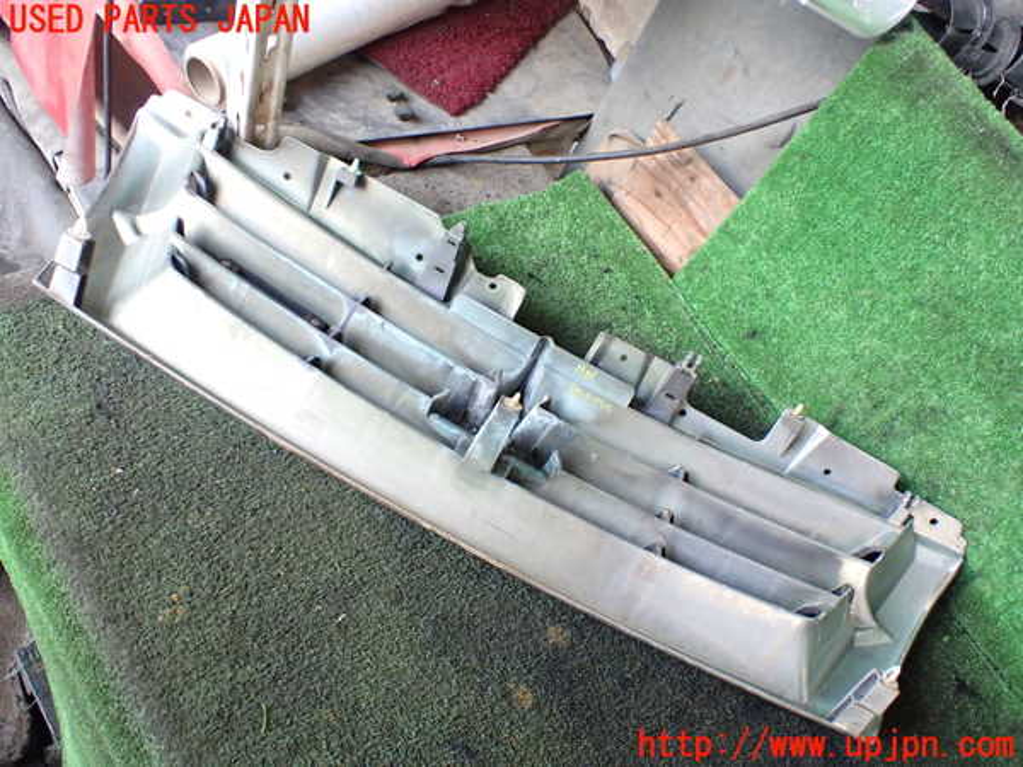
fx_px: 887
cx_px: 512
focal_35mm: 30
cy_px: 384
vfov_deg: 46.8
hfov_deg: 60.0
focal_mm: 5.4
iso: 500
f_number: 2.3
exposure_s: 1/125
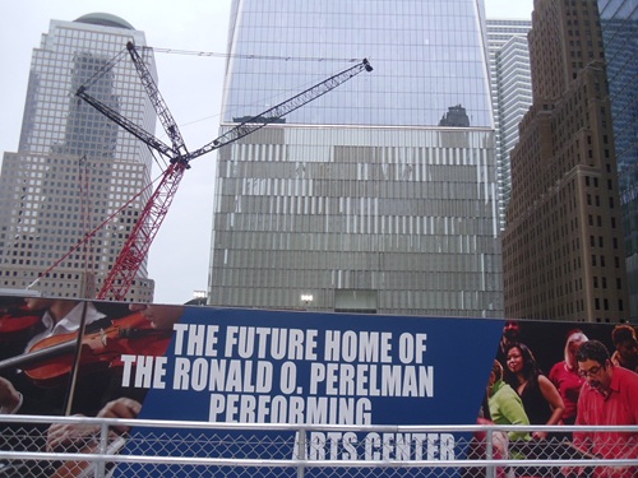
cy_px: 239
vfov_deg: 45.4
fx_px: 571
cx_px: 319
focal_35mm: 31
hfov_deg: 58.4
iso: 80
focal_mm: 5.6
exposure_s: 1/824
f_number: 3.3
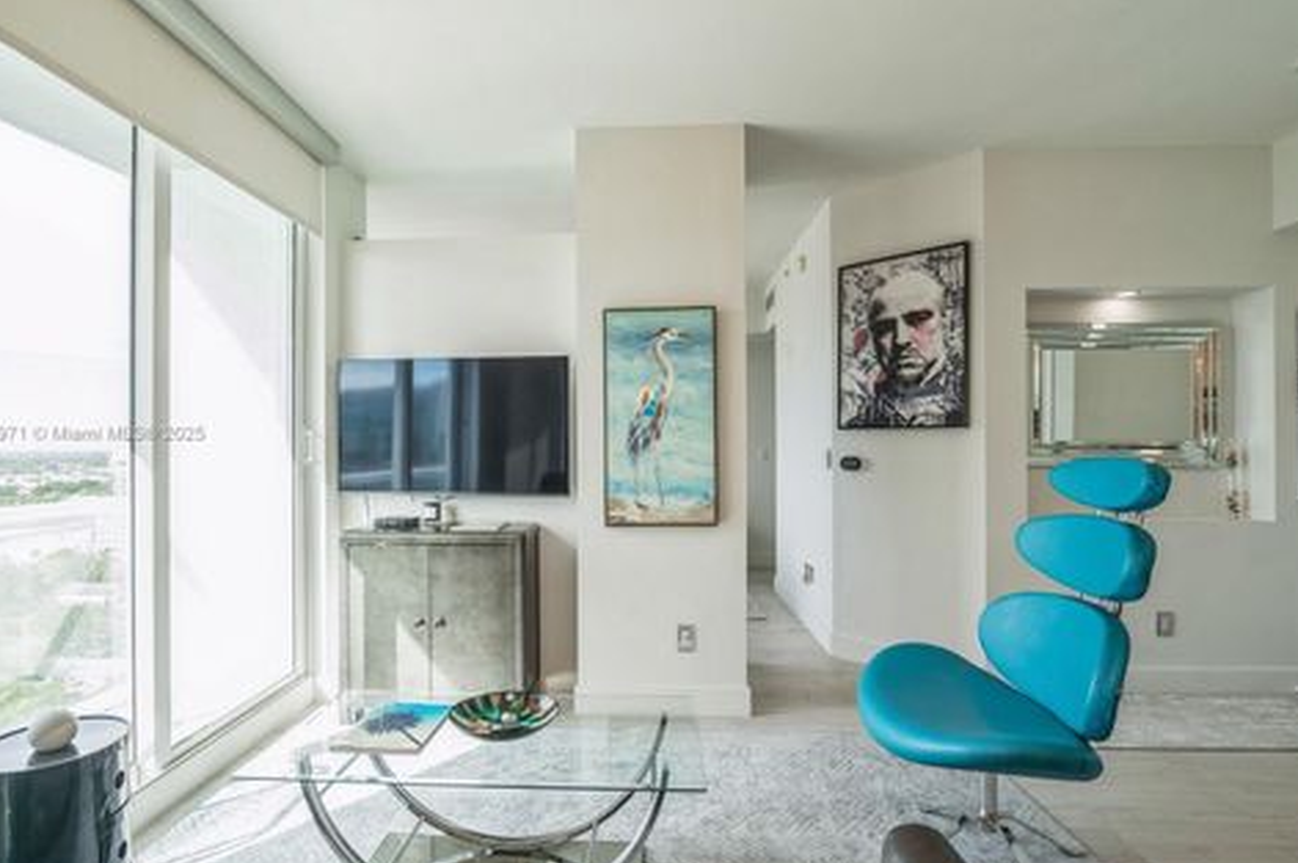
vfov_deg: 70.3
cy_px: 434
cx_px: 617
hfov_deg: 93.3
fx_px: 612
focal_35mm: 17
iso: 400
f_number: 8
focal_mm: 16
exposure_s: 1/80
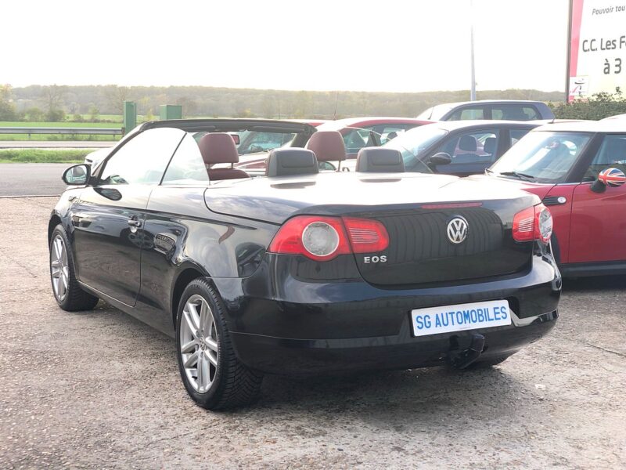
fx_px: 940
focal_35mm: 52
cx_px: 313
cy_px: 235
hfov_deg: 36.8
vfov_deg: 28.0
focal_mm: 6
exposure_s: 1/60
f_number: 2.4
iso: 16
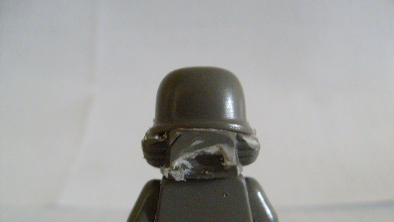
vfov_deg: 30.3
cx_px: 198
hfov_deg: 51.6
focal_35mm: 39
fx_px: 407
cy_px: 143
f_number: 2.8
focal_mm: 5.8
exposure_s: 1/8
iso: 200
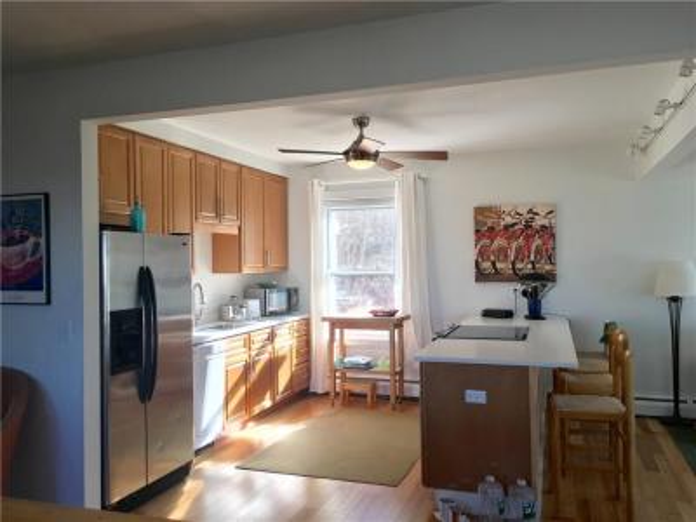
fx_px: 583
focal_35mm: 29
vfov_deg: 48.2
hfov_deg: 61.7
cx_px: 348
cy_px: 261
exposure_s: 1/120
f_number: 2.2
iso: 32
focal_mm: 4.15
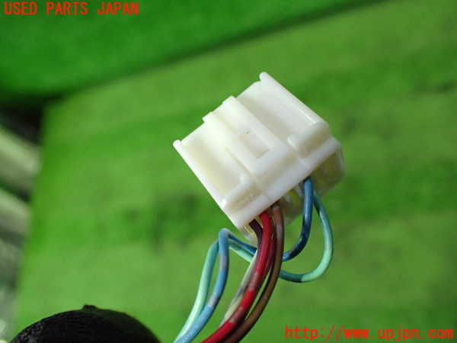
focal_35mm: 30
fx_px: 396
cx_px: 228
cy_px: 172
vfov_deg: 46.8
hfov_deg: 60.0
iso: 800
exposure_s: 1/50
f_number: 2.3
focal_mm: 5.4
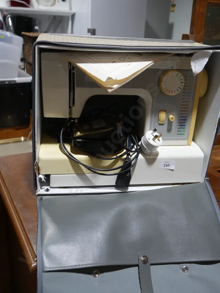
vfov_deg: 51.3
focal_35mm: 36
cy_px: 146
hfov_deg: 39.7
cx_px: 110
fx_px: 305
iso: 200
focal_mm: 18
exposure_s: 1/60
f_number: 4
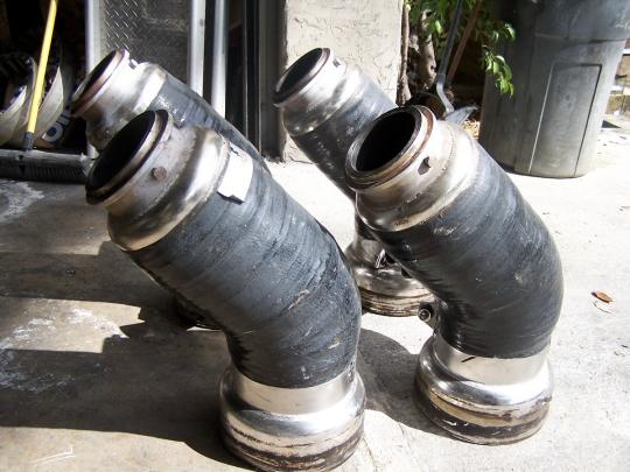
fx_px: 692
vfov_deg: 37.7
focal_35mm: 38
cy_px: 236
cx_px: 315
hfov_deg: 49.0
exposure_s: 1/500
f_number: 2.8
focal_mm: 6.3
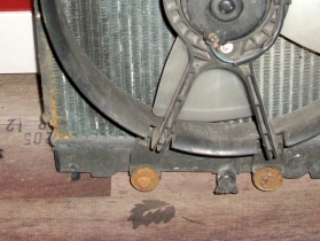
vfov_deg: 19.8
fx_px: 657
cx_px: 196
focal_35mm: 71
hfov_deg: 27.3
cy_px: -25
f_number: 2.8
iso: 50
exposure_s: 1/30
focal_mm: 6.2
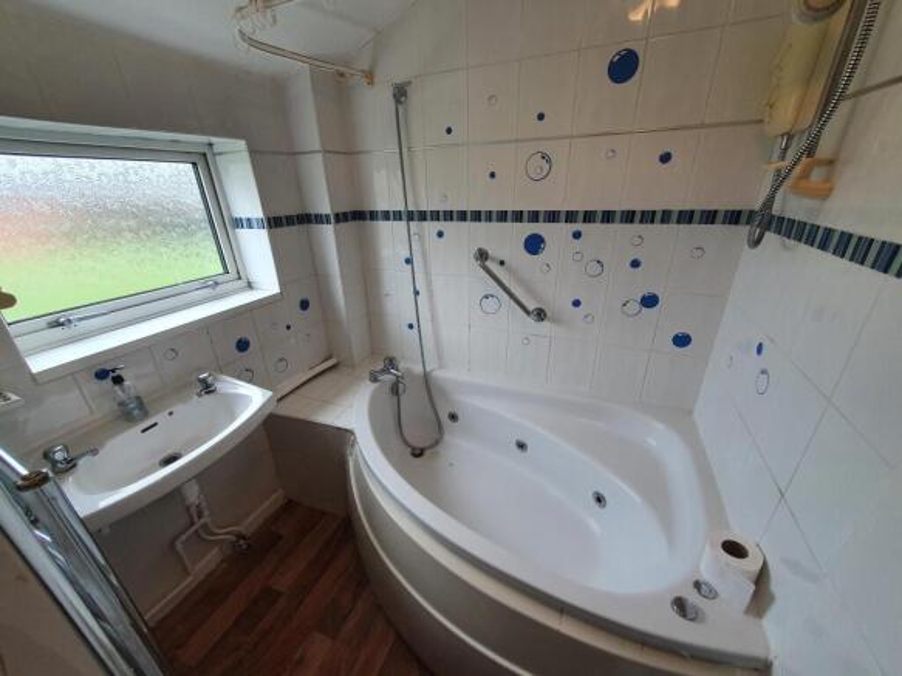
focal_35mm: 13
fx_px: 339
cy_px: 338
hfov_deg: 106.2
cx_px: 451
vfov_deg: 89.9
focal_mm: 1.8
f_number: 2.2
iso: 64
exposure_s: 1/50
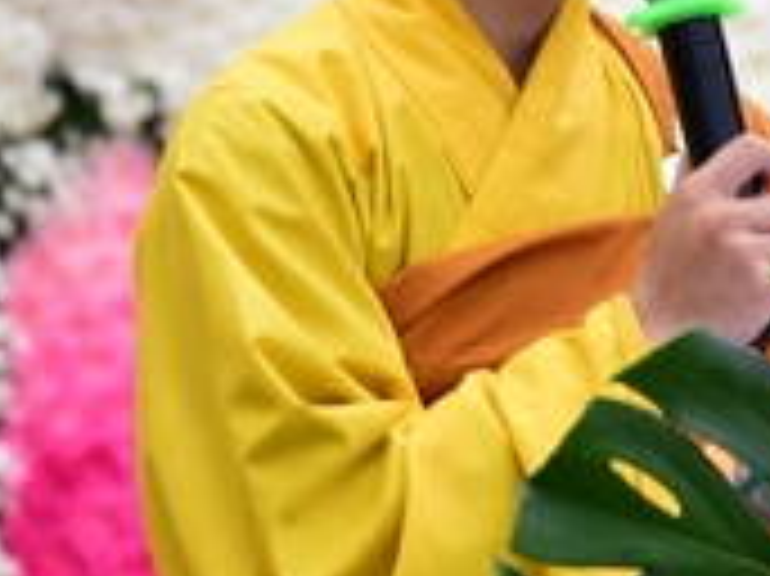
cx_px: 572
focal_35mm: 438
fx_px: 9736
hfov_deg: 4.5
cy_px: -126
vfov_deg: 3.4
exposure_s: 1/80
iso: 200
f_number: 4
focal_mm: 120
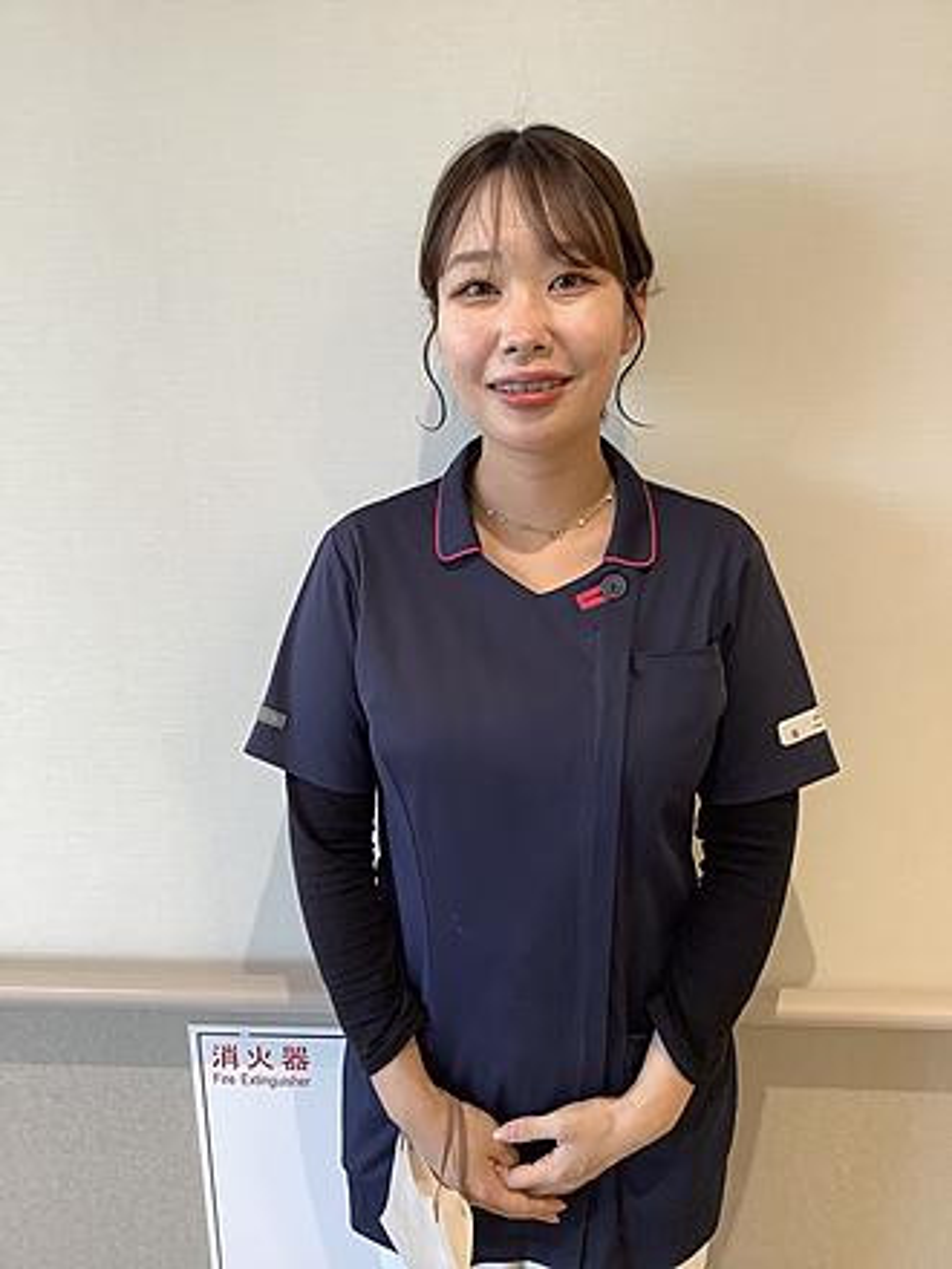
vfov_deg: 58.4
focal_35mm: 31
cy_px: 634
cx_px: 476
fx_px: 1137
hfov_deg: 45.4
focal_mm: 3.3
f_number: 2.4
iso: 64
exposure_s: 1/50
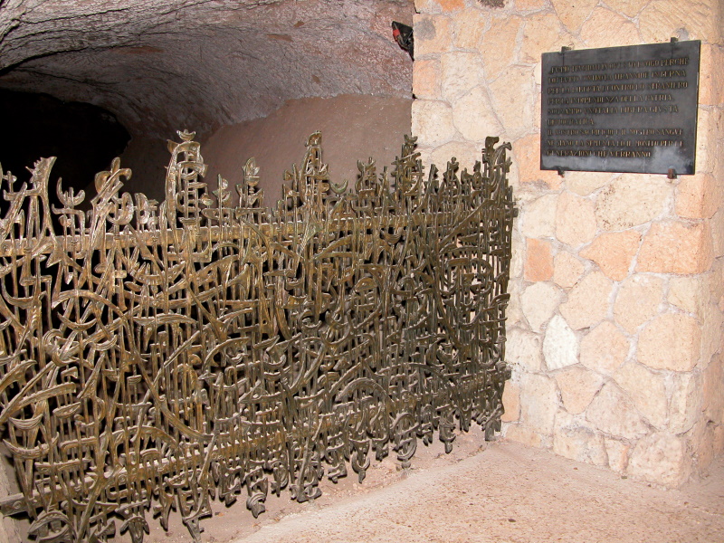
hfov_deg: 54.0
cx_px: 362
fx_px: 711
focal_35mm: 34
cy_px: 272
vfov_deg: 41.8
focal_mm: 8.9
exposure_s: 1/60
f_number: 2.8
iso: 200
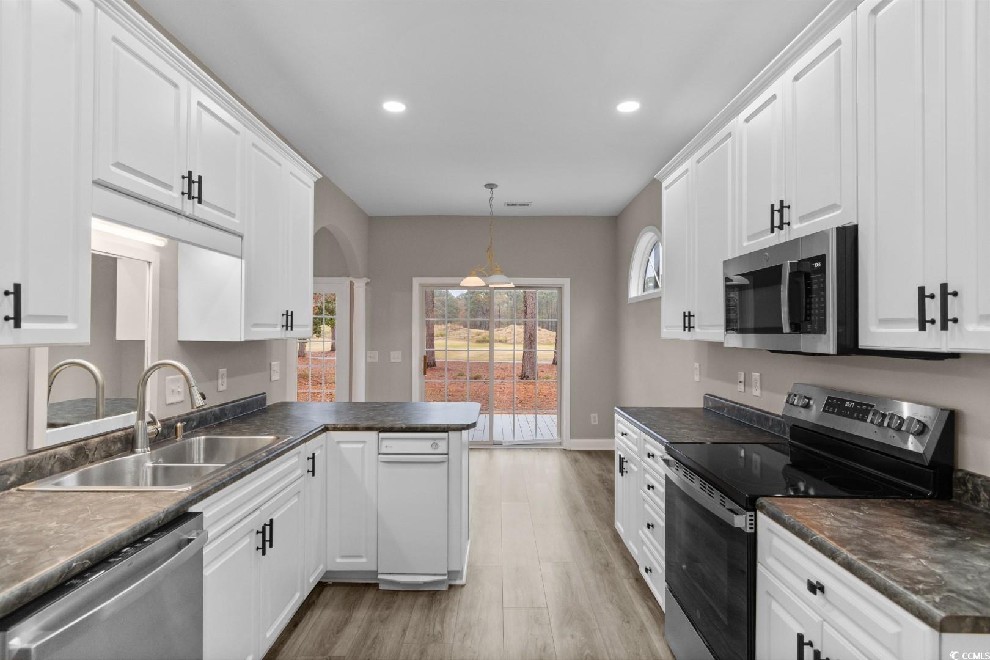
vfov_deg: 67.4
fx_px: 495
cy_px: 330
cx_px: 495
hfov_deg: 90.0
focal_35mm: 18
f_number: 4.8
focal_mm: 12
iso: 100
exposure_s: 1/25
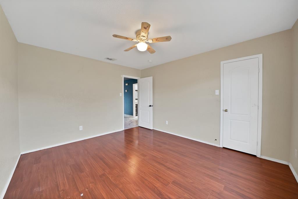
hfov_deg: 112.6
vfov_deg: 90.0
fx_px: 99
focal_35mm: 12
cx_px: 149
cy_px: 100
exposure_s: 1/2
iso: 640
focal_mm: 12
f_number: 9
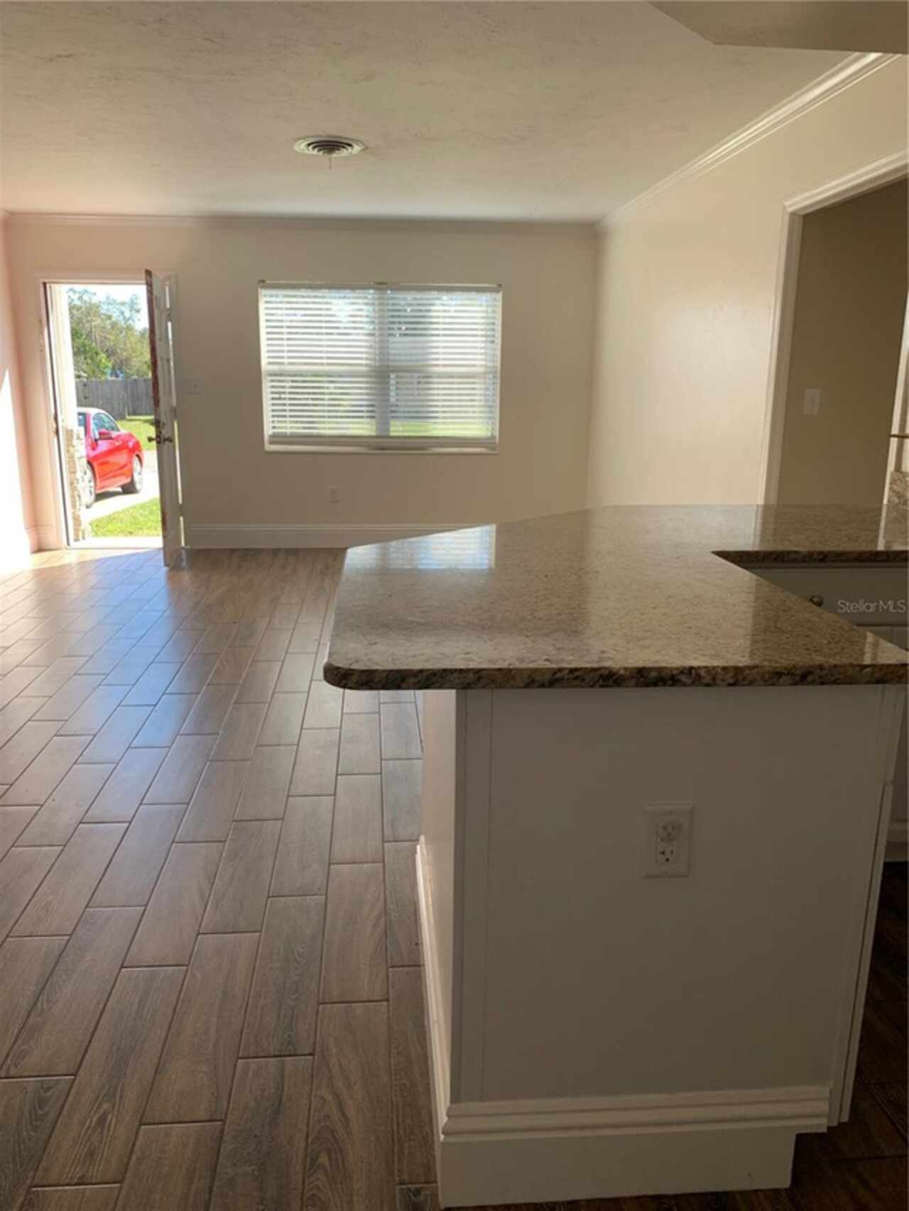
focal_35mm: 26
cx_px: 454
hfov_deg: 53.1
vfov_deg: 67.3
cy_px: 606
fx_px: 910
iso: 25
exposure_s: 1/154
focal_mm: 4.25
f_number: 1.8
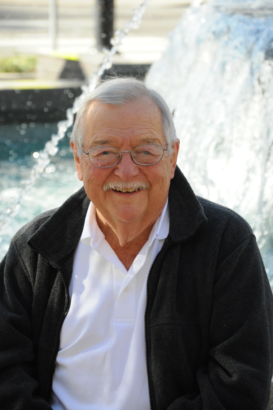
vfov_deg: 13.1
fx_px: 1796
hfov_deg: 8.7
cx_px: 136
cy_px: 205
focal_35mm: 158
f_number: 5.6
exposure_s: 1/800
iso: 1250
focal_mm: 105
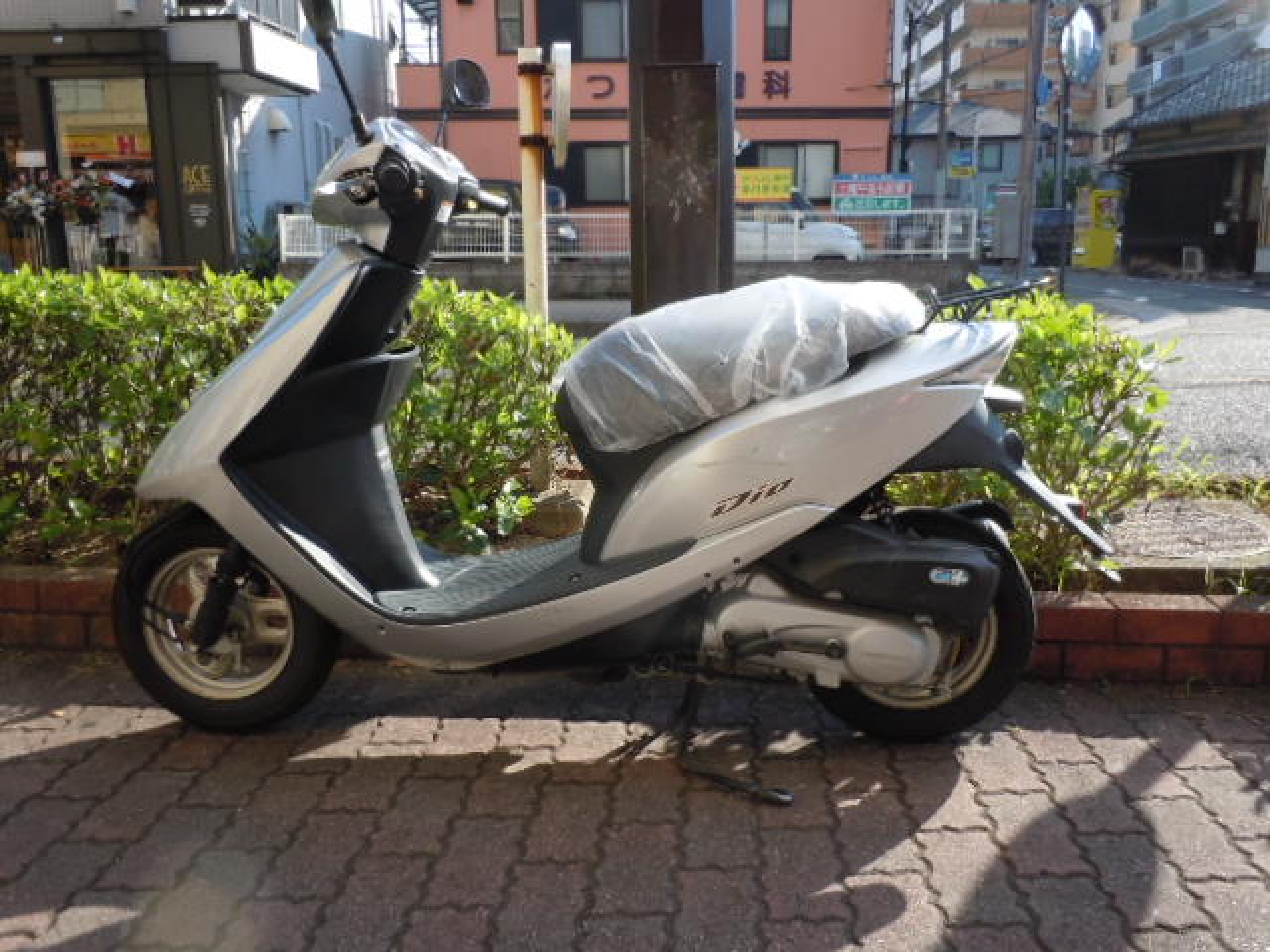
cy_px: 476
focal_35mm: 28
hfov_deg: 63.4
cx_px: 635
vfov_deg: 49.7
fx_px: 1027
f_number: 3.7
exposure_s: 1/250
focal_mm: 5
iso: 100
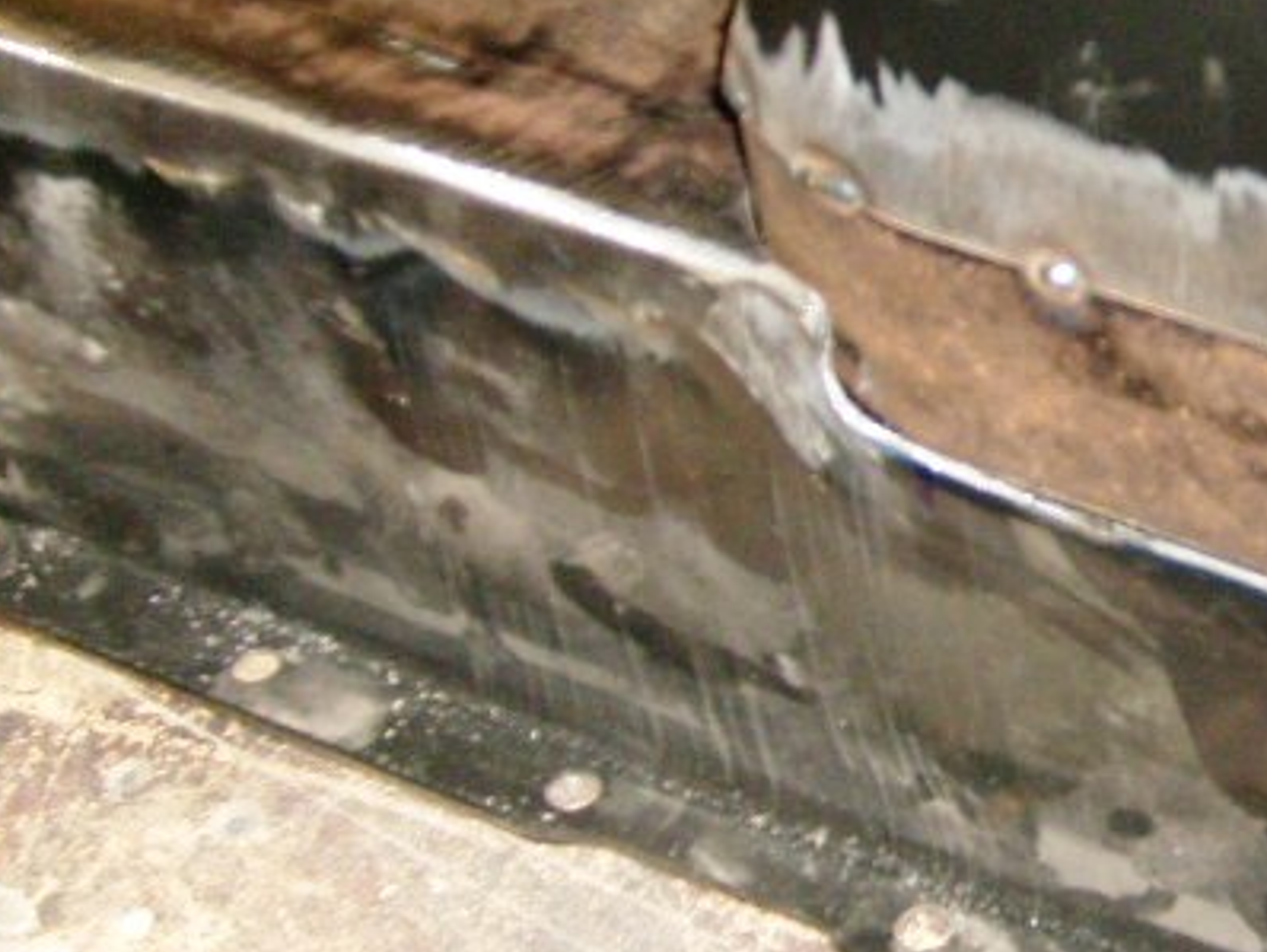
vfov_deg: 16.4
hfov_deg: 20.9
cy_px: 271
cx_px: 1331
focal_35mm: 90
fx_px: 3296
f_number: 2.8
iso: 100
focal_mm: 5.8
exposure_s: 1/45
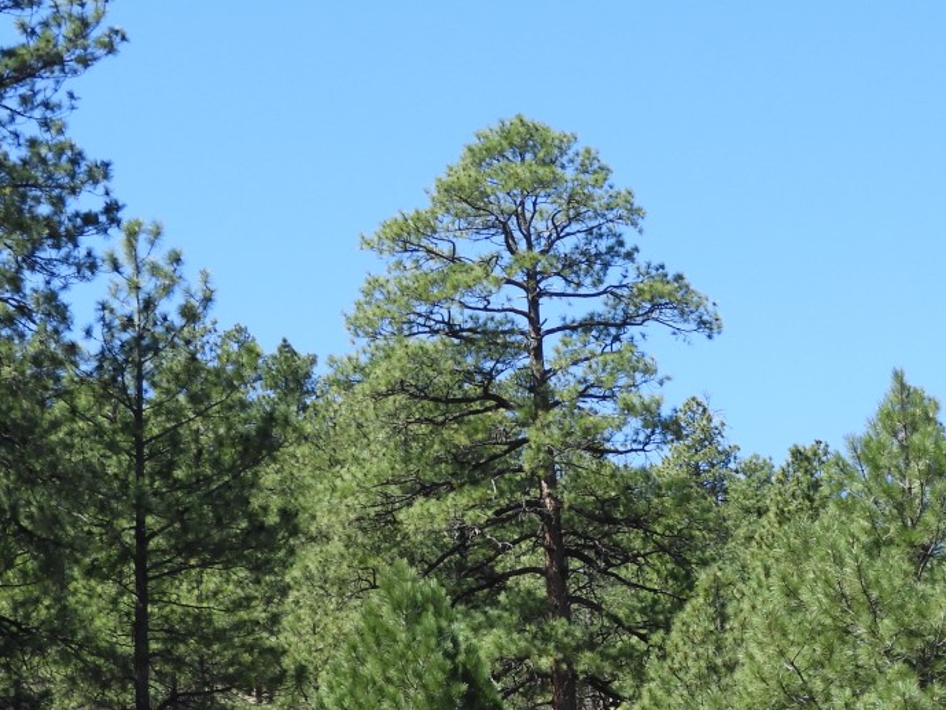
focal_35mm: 115
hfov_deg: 17.0
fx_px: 3143
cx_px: 787
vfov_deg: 12.9
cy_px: 509
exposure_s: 1/400
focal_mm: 9.9
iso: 100
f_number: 4
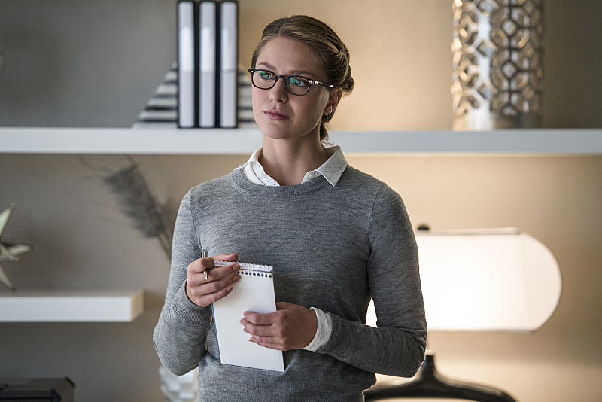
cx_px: 301
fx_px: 2676
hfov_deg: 12.8
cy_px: 201
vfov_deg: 8.6
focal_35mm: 160
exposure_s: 1/125
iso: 1250
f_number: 2.8
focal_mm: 160
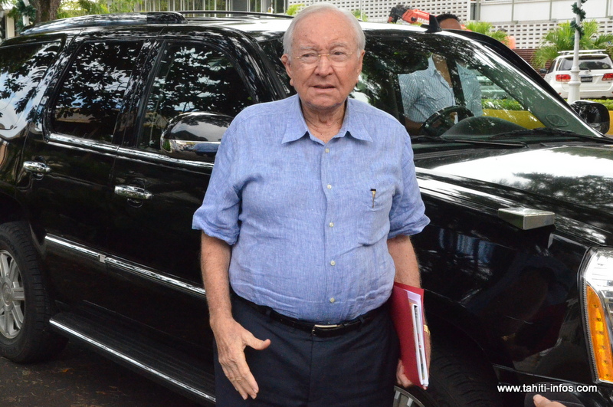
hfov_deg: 46.5
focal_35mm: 42
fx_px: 714
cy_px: 204
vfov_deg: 31.8
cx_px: 306
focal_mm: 28
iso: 5000
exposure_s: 1/800
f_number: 14
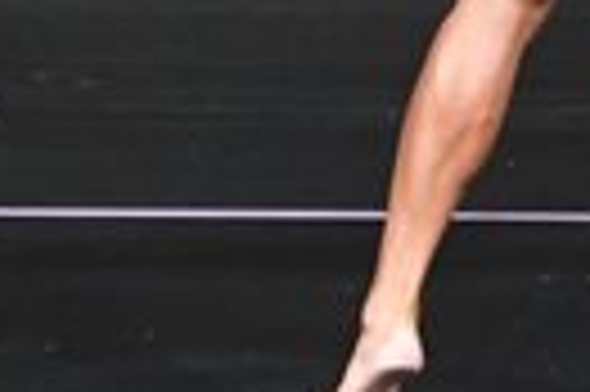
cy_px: -365
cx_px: -191
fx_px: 23178
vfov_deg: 1.0
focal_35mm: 1416
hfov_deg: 1.5
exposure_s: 1/400
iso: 4000
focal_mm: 160
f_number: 5.6
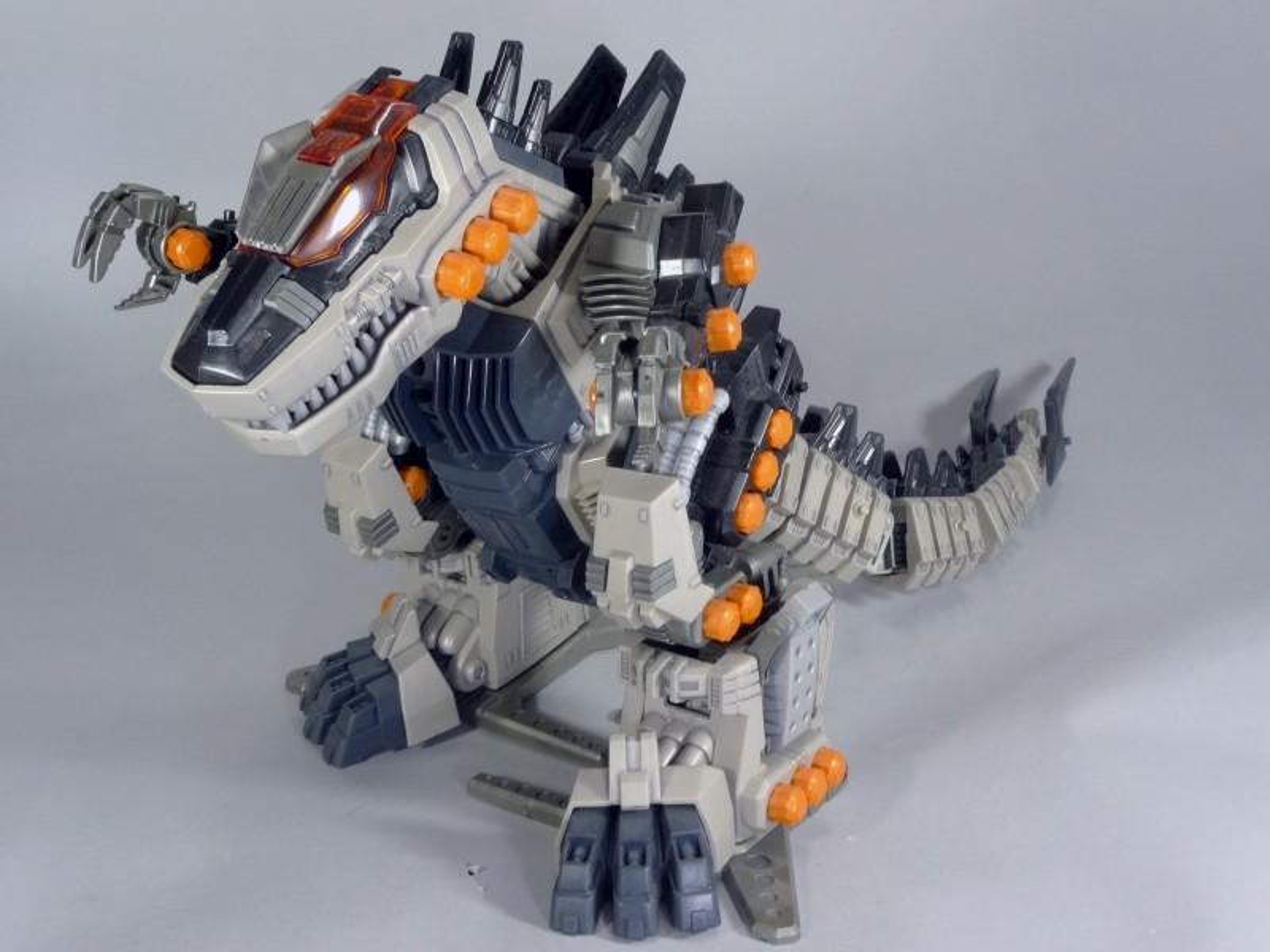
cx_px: 635
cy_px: 476
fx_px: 1908
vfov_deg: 28.0
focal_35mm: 52
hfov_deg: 36.8
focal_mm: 11.1
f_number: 8
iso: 200
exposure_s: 1/8
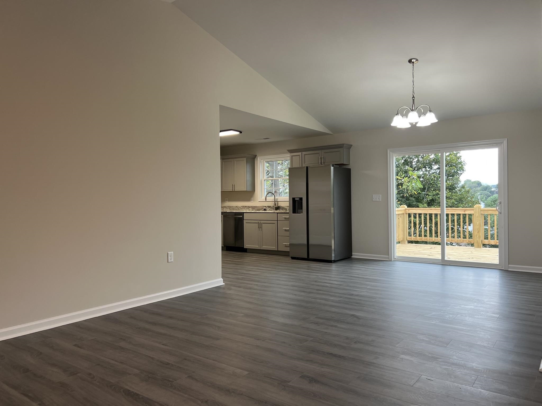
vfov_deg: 53.1
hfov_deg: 67.3
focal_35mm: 26
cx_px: 271
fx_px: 407
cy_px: 203
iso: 100
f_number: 1.5
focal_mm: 5.7
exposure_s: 1/120
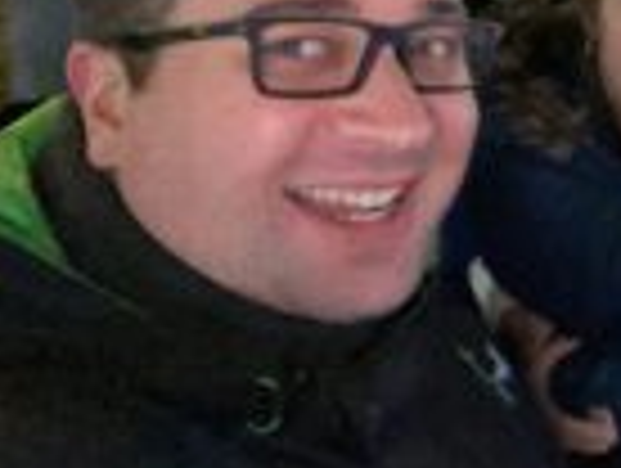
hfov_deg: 26.6
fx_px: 1132
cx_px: 776
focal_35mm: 63
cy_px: -4
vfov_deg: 22.4
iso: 2000
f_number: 2.2
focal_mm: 2.71
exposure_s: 1/18
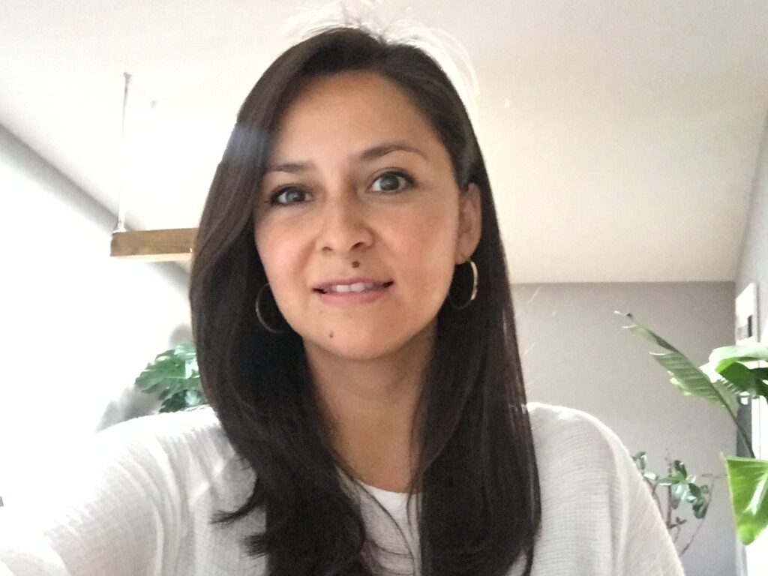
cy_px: 288
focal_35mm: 31
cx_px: 384
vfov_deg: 45.4
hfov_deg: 58.4
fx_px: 688
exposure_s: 1/17
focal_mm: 2.65
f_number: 2.2
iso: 800
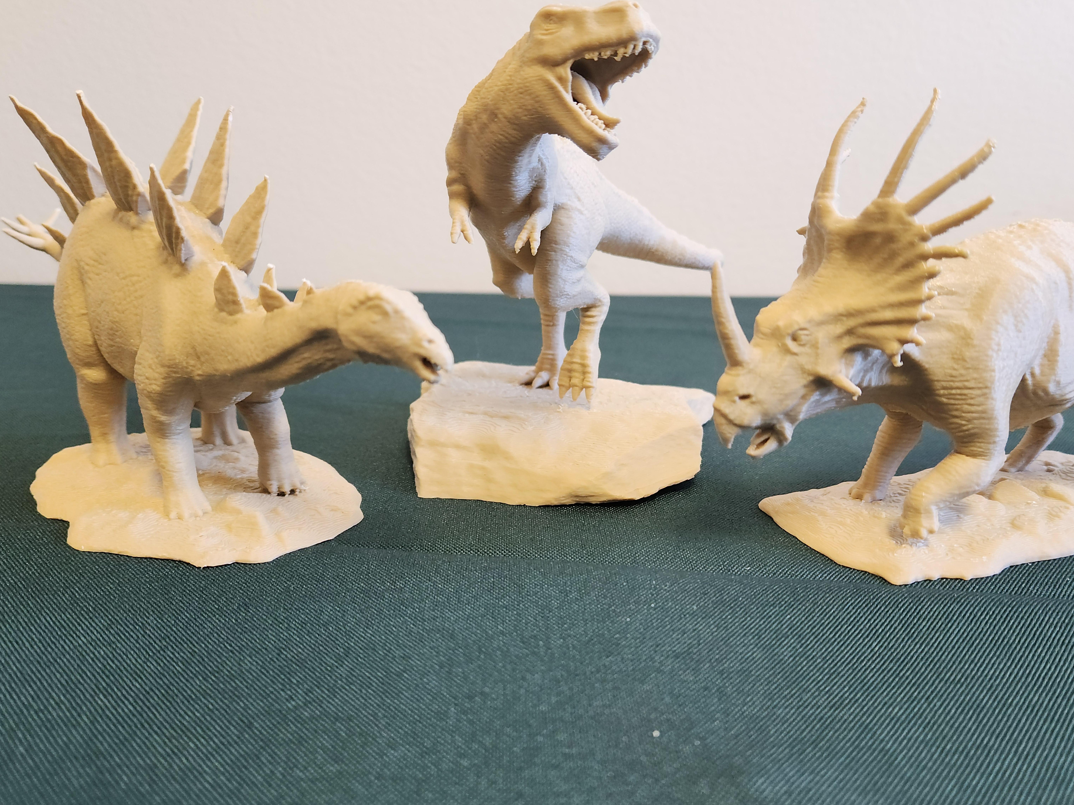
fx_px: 962
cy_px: 451
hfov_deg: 58.1
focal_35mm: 31
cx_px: 609
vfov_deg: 45.4
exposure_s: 1/60
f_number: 1.8
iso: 80
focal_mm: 5.4
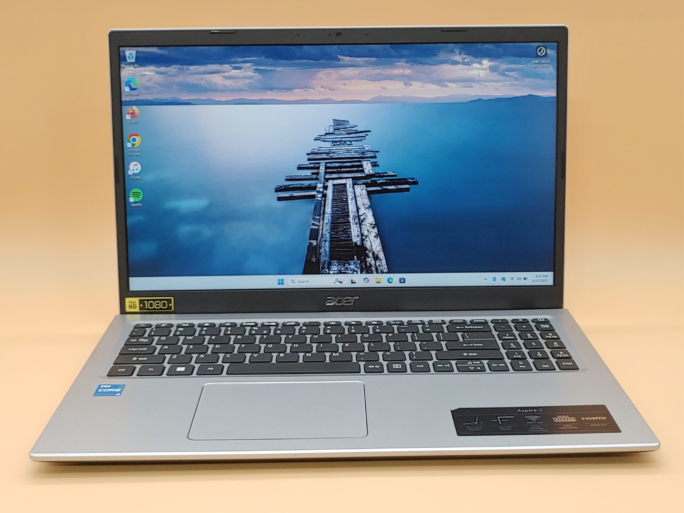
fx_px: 909
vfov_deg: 31.5
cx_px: 342
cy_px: 256
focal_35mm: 46
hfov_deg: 41.2
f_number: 1.8
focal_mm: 4.36
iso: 50
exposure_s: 1/60
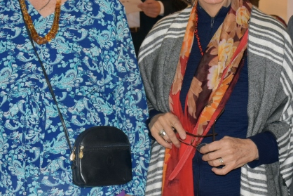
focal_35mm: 99
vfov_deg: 13.7
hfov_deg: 20.6
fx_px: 808
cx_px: 136
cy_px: 19
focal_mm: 27
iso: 1600
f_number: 5.6
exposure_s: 1/80
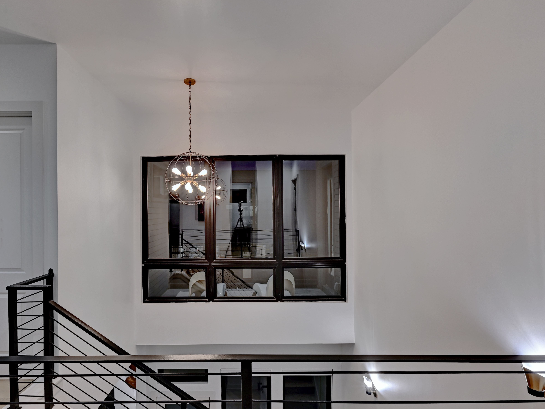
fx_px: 268
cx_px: 241
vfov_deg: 74.6
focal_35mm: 17
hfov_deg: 90.6
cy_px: 222
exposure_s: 1/5
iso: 400
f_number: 10
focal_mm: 14
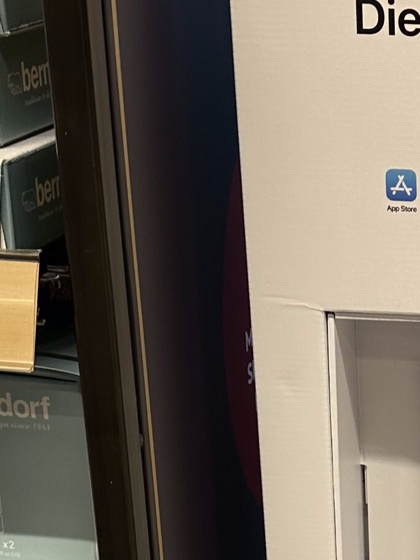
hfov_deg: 13.4
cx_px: 565
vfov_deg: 17.6
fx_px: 1714
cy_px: 681
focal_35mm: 106
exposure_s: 1/100
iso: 64
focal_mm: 6.86
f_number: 1.78
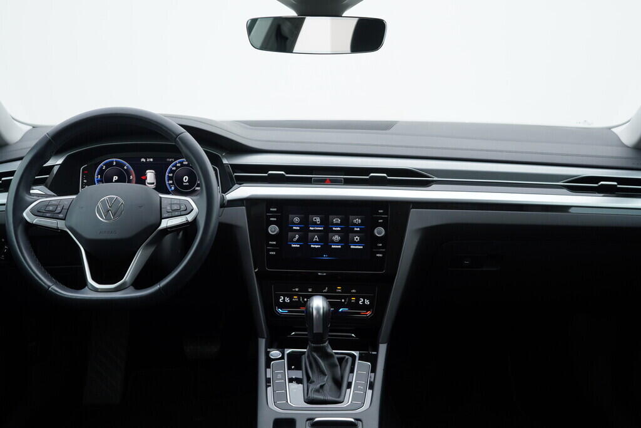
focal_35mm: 36
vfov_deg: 36.9
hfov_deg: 53.1
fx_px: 641
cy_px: 214
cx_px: 320
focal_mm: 24
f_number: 3.2
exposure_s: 1/50
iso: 125
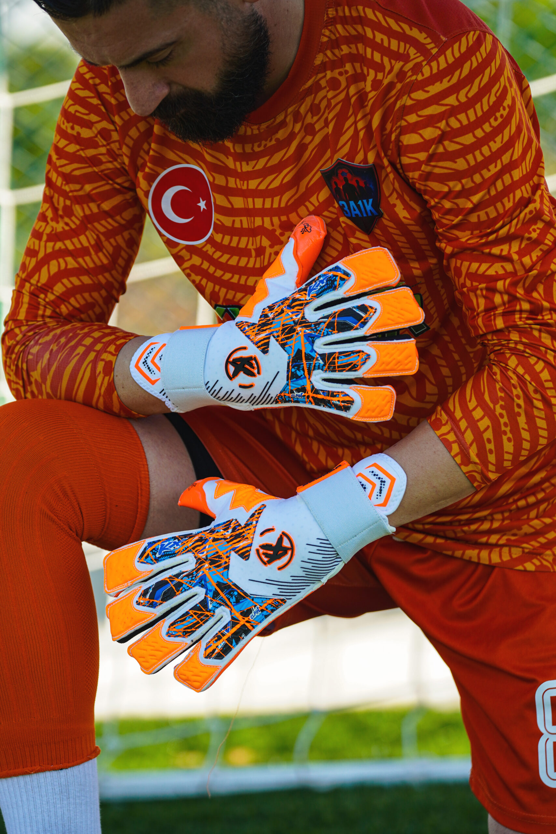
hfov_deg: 5.8
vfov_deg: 8.6
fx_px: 5524
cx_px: 278
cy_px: 417
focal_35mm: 238
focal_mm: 159
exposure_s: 1/1000
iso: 160
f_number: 3.2
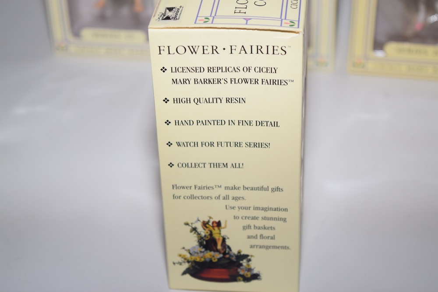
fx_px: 949
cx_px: 219
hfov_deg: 26.0
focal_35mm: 78
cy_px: 146
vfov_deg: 17.5
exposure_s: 1/60
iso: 160
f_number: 5.6
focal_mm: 52
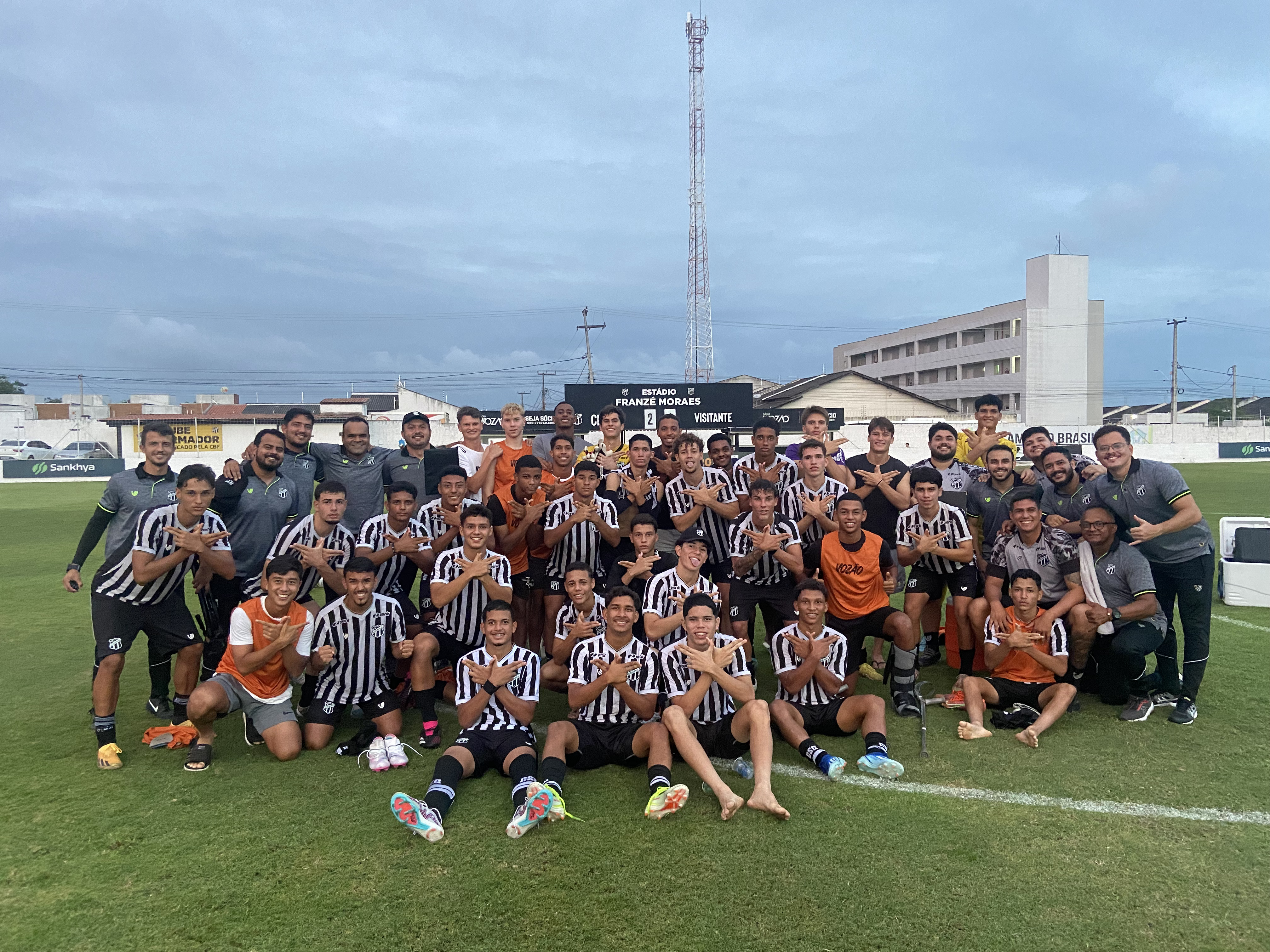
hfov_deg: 67.3
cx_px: 635
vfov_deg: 53.1
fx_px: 954
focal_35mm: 26
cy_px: 476
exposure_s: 1/60
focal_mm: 4.25
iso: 500
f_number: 1.8
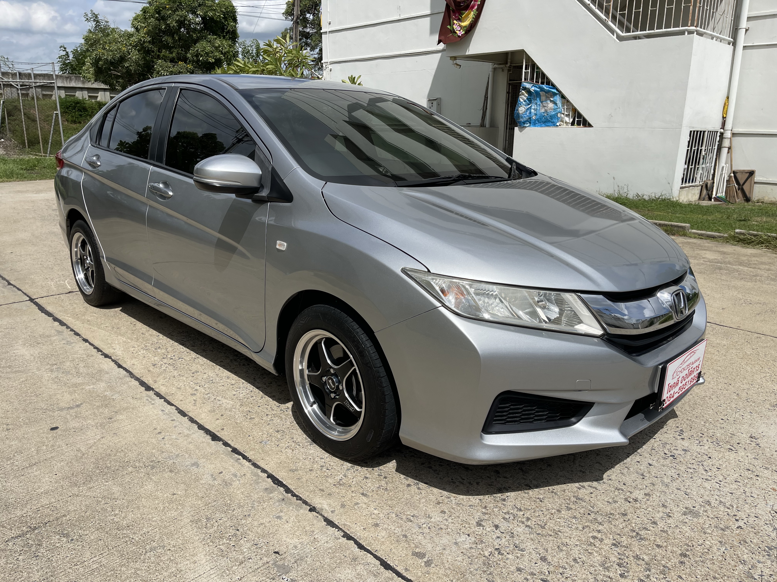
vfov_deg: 54.9
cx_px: 388
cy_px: 291
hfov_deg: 69.4
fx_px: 561
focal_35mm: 25
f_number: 1.6
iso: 32
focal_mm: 5.1
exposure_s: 1/6579
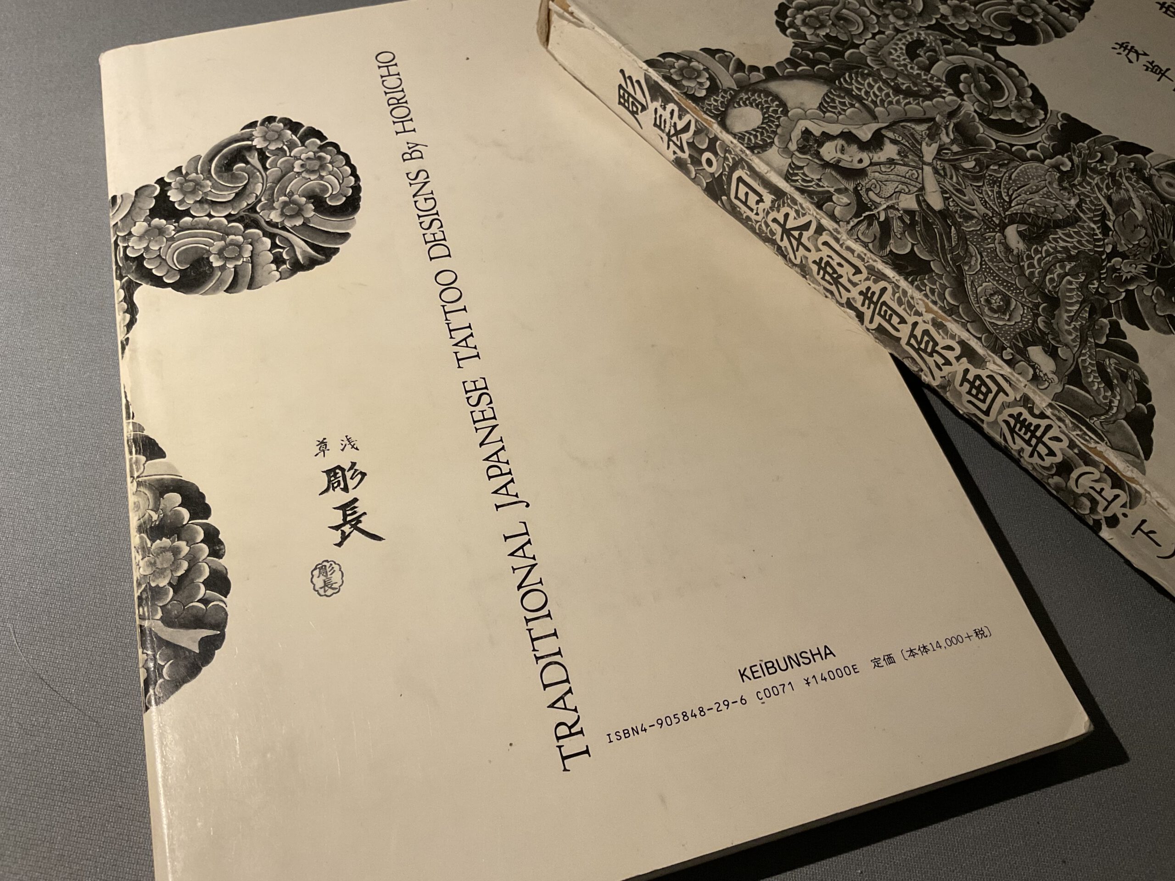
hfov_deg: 61.7
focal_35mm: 29
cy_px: 440
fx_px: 984
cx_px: 588
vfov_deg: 48.2
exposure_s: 1/50
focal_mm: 3
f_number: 1.8
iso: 125
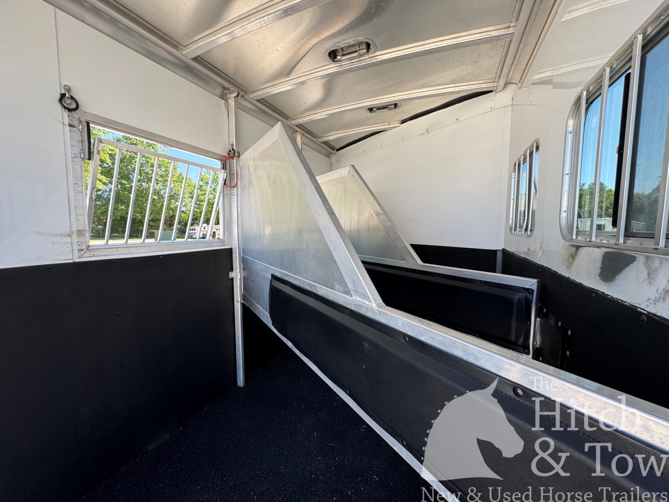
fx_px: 271
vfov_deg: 85.7
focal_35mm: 14
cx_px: 334
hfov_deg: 102.1
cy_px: 251
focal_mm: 2.22
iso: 40
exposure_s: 1/249
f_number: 2.2
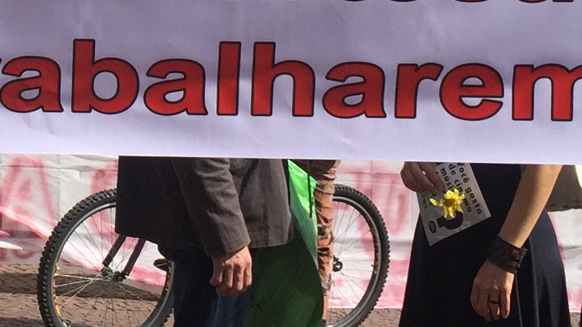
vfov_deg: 10.2
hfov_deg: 17.7
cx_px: -38
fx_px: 1806
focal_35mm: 117
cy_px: -87
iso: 32
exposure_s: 1/1799
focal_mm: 4.15
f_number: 2.2
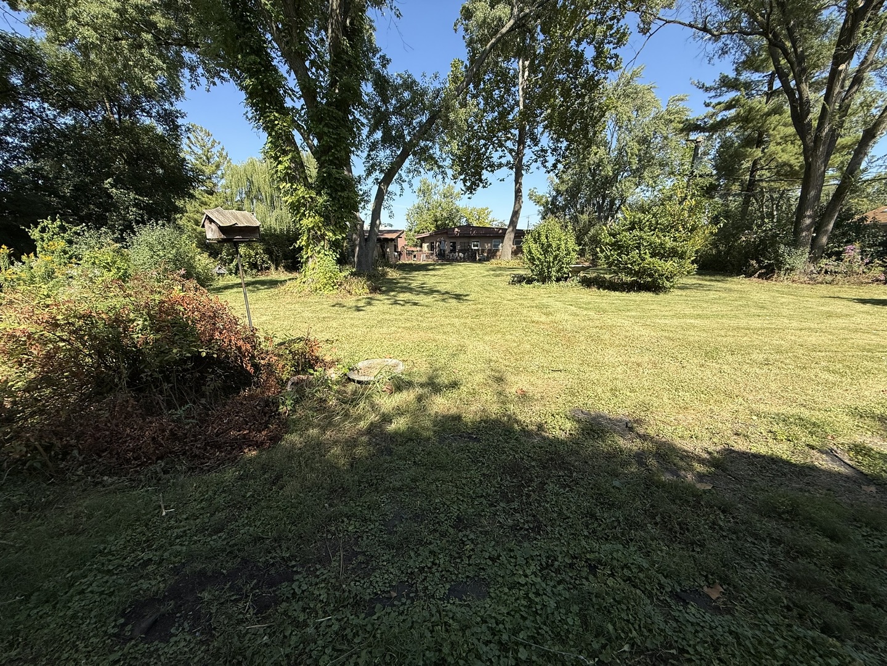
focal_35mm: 14
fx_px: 359
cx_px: 444
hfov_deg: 102.1
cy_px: 333
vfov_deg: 85.7
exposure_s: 1/1259
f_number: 2.2
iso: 50
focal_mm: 2.22
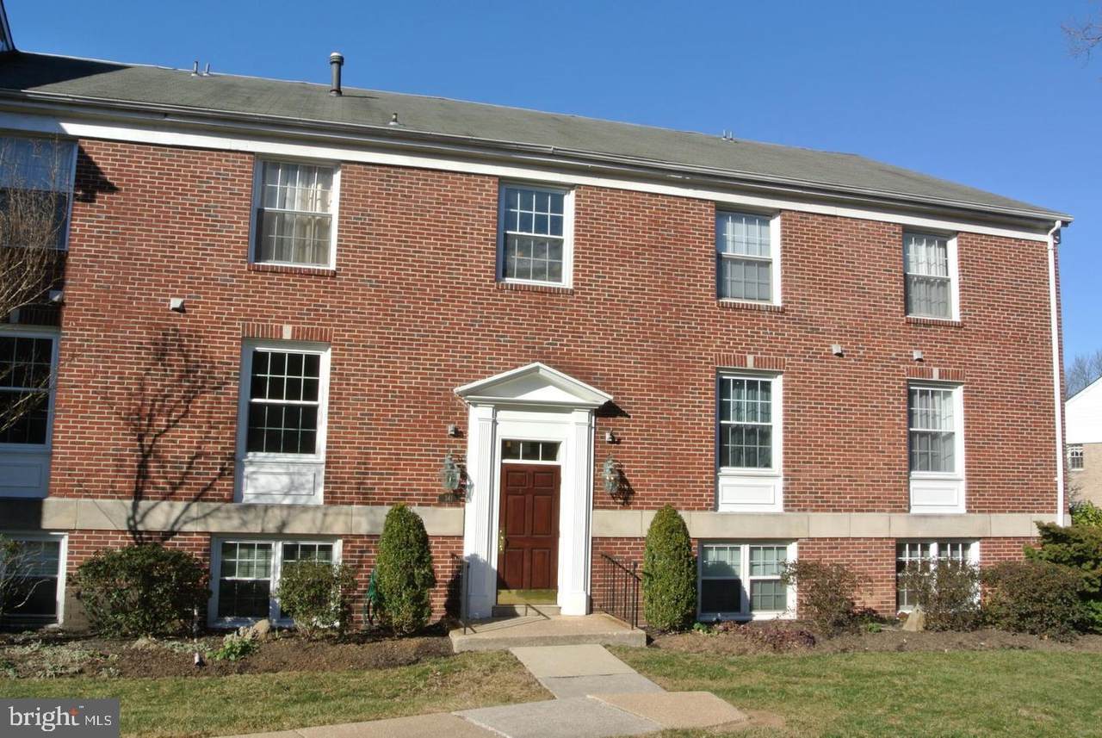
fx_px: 828
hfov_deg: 67.3
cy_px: 369
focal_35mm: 27
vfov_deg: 48.1
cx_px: 551
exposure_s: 1/60
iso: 100
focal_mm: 10
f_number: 16
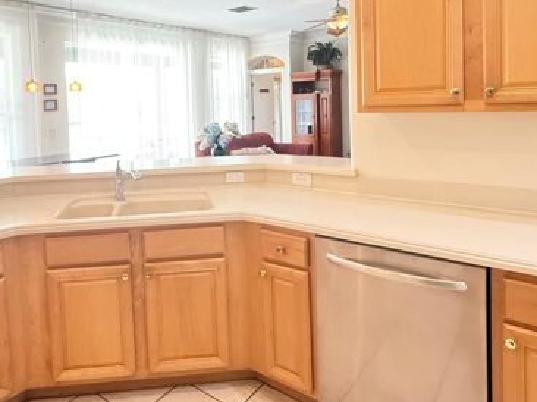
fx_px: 419
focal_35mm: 27
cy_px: 123
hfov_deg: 64.3
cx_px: 199
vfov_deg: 50.1
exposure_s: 1/60
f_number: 2.2
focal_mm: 2.22
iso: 640
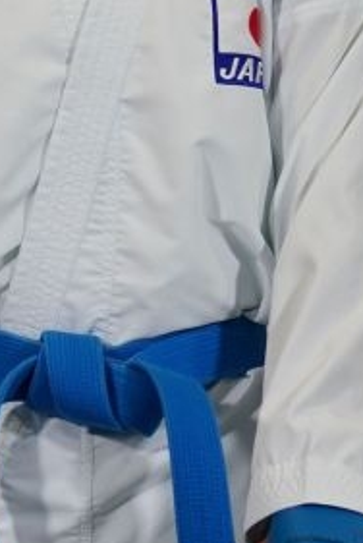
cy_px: 433
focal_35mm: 337
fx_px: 5084
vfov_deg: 6.1
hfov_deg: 4.1
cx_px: 112
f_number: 2.8
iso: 2000
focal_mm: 79
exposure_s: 1/500
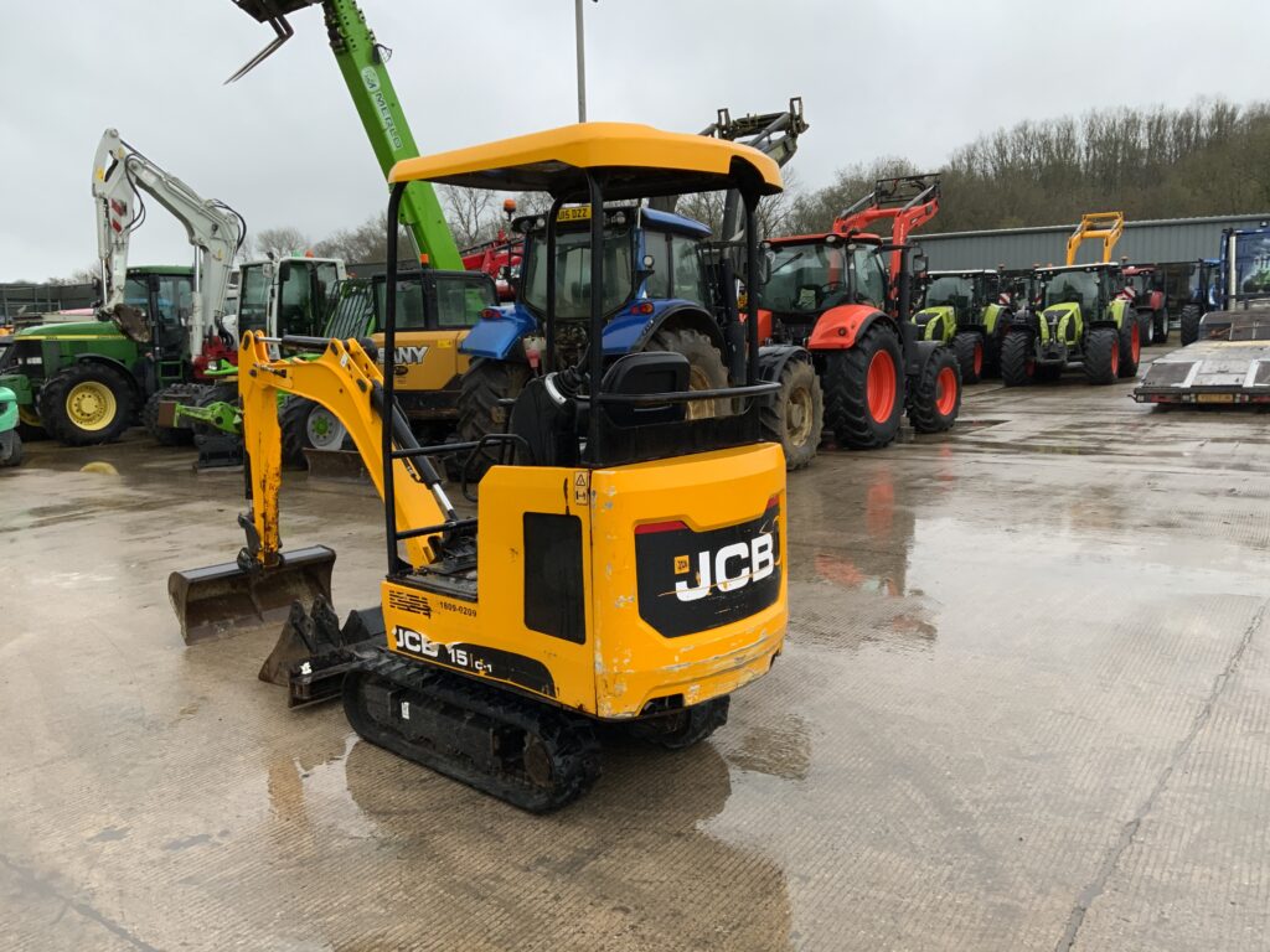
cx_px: 635
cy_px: 476
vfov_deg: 48.2
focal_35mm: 29
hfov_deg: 61.7
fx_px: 1064
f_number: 1.8
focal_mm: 3
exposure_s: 1/115
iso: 64
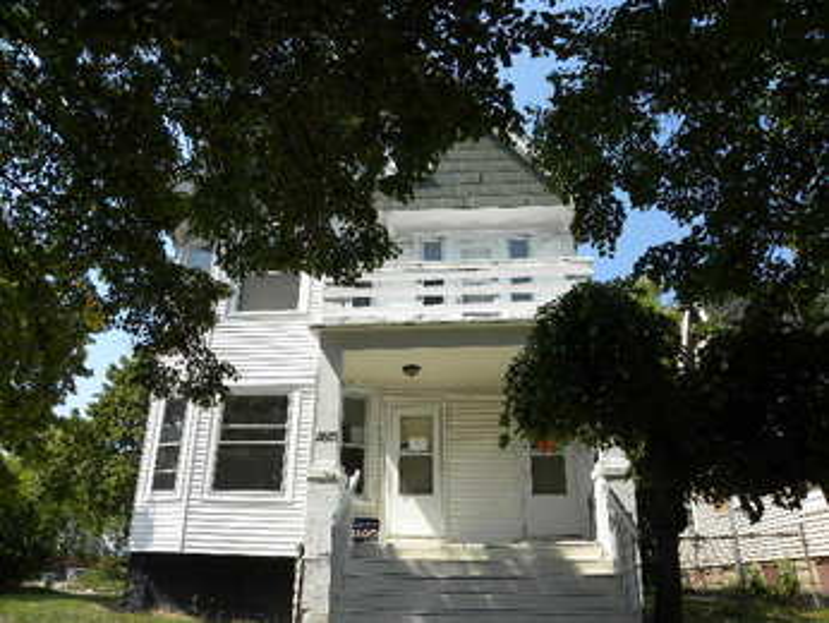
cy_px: 312
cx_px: 414
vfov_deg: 53.1
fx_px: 623
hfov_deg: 67.3
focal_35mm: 26
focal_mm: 4.6
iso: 64
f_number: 5.6
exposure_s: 1/221
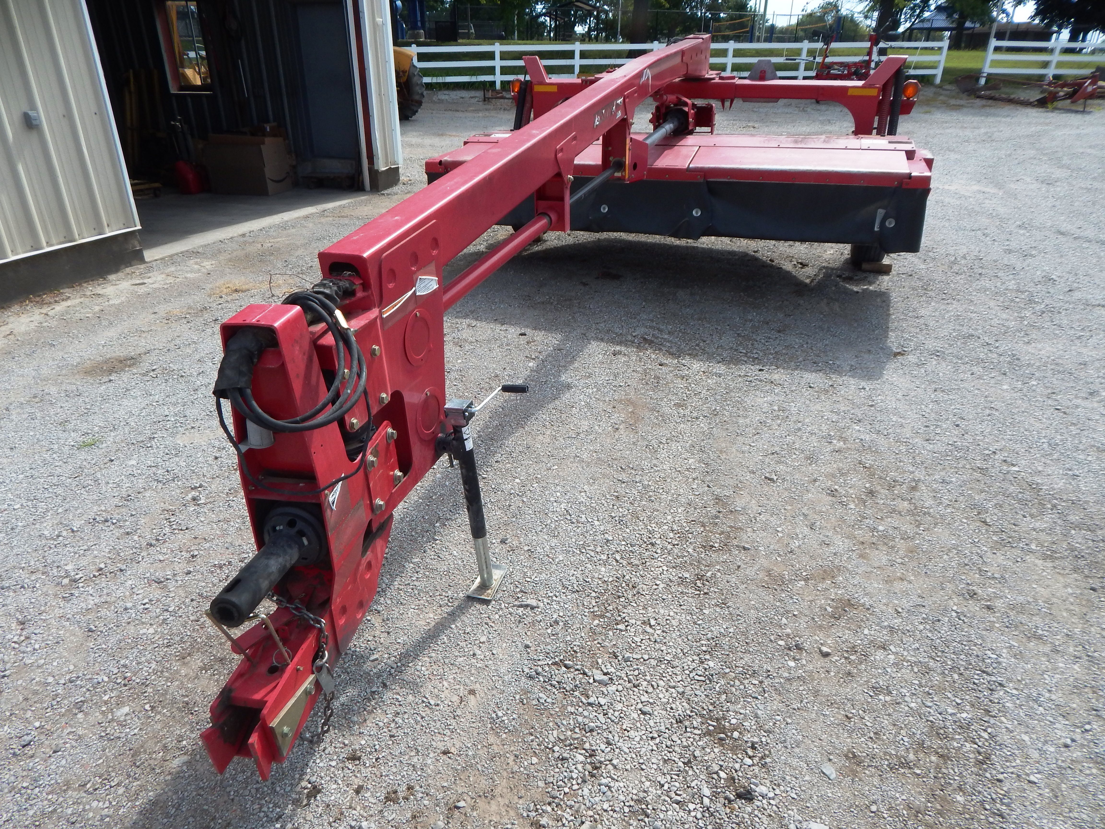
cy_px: 414
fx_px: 702
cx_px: 552
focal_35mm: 22
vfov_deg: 61.1
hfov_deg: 76.4
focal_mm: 4
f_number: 3
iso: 125
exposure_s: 1/1250
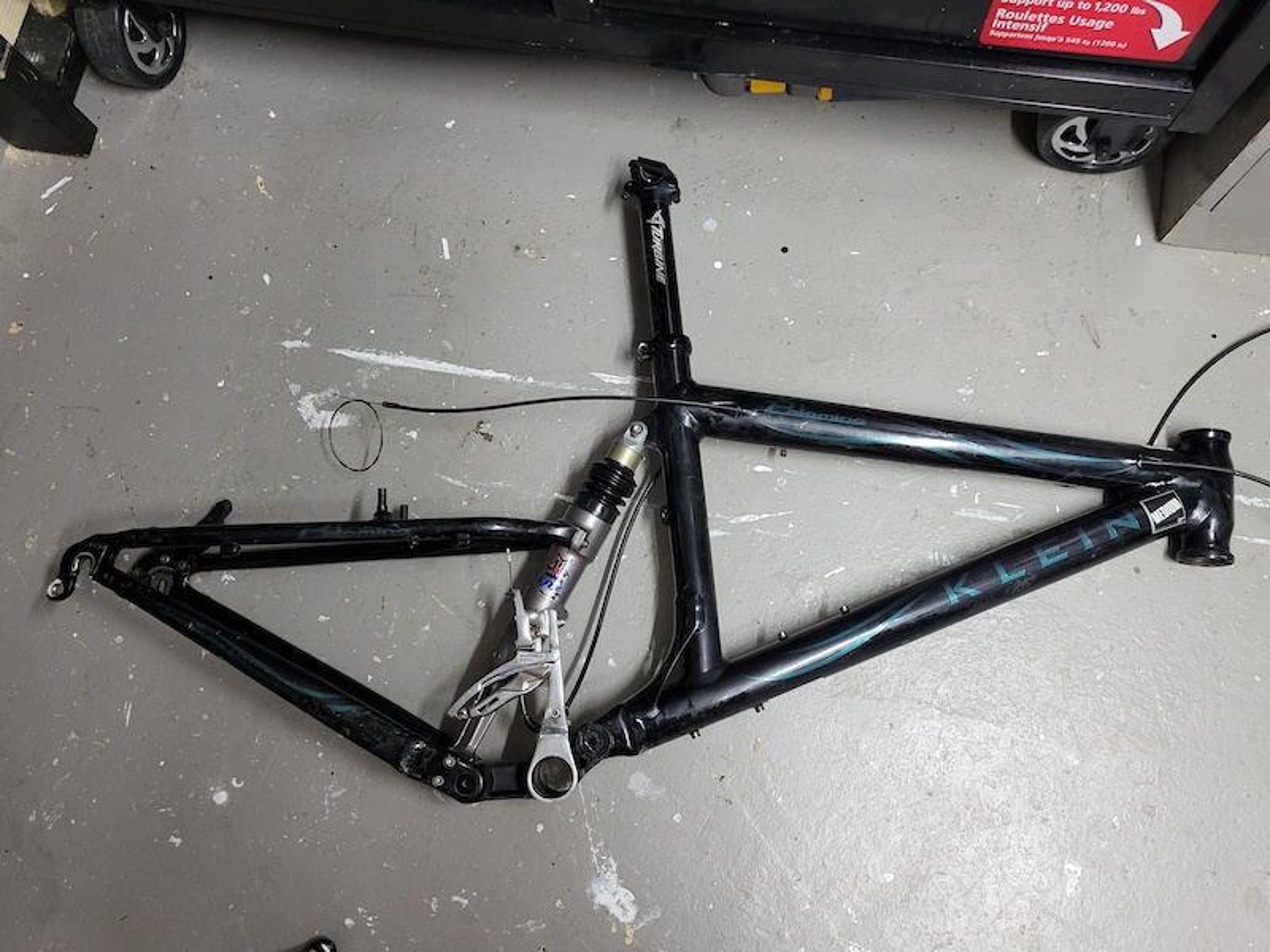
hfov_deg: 67.3
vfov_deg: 53.1
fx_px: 954
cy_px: 476
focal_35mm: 26
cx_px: 635
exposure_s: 1/40
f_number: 1.8
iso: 500
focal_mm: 5.4
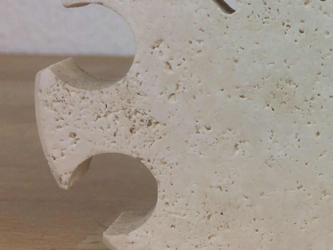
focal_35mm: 79
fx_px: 760
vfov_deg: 18.6
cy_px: 75
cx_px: 435
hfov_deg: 22.1
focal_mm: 4.15
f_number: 2.2
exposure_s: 1/104
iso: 32
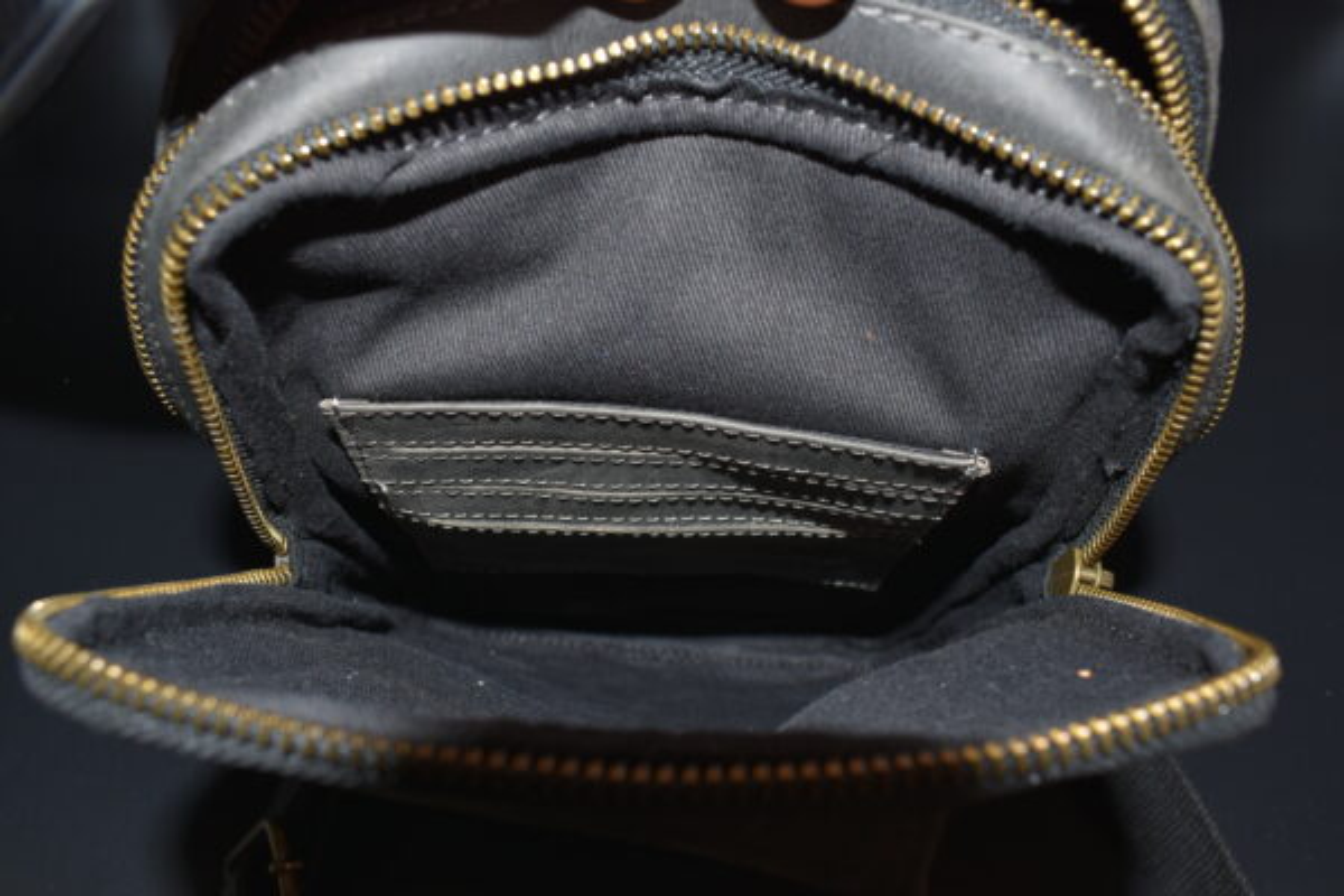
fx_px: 1120
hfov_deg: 61.9
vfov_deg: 43.6
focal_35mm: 30
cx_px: 672
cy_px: 448
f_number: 8
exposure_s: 1/60
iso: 100
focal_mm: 20
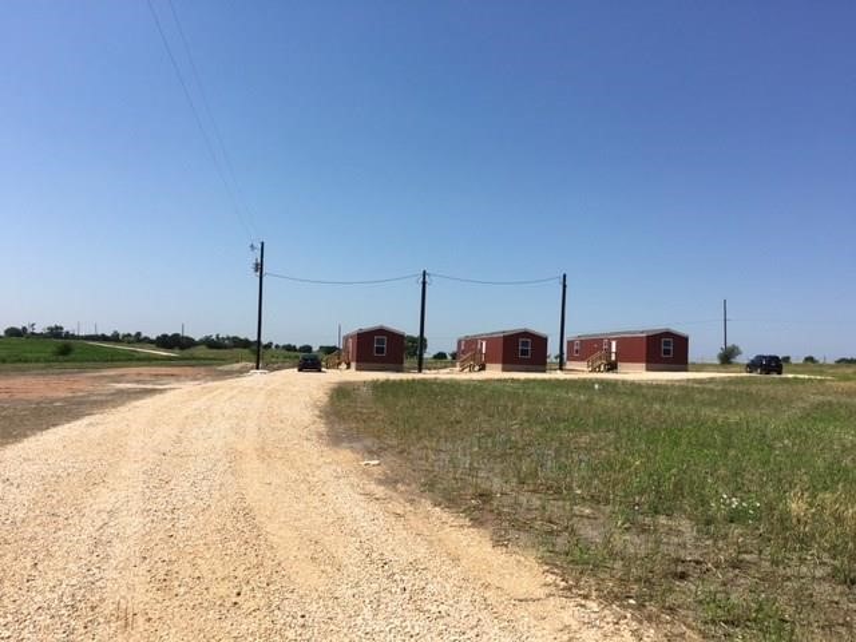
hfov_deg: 61.7
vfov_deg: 48.2
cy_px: 321
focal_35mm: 29
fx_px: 717
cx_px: 428
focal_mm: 4.15
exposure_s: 1/2137
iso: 25
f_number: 2.2
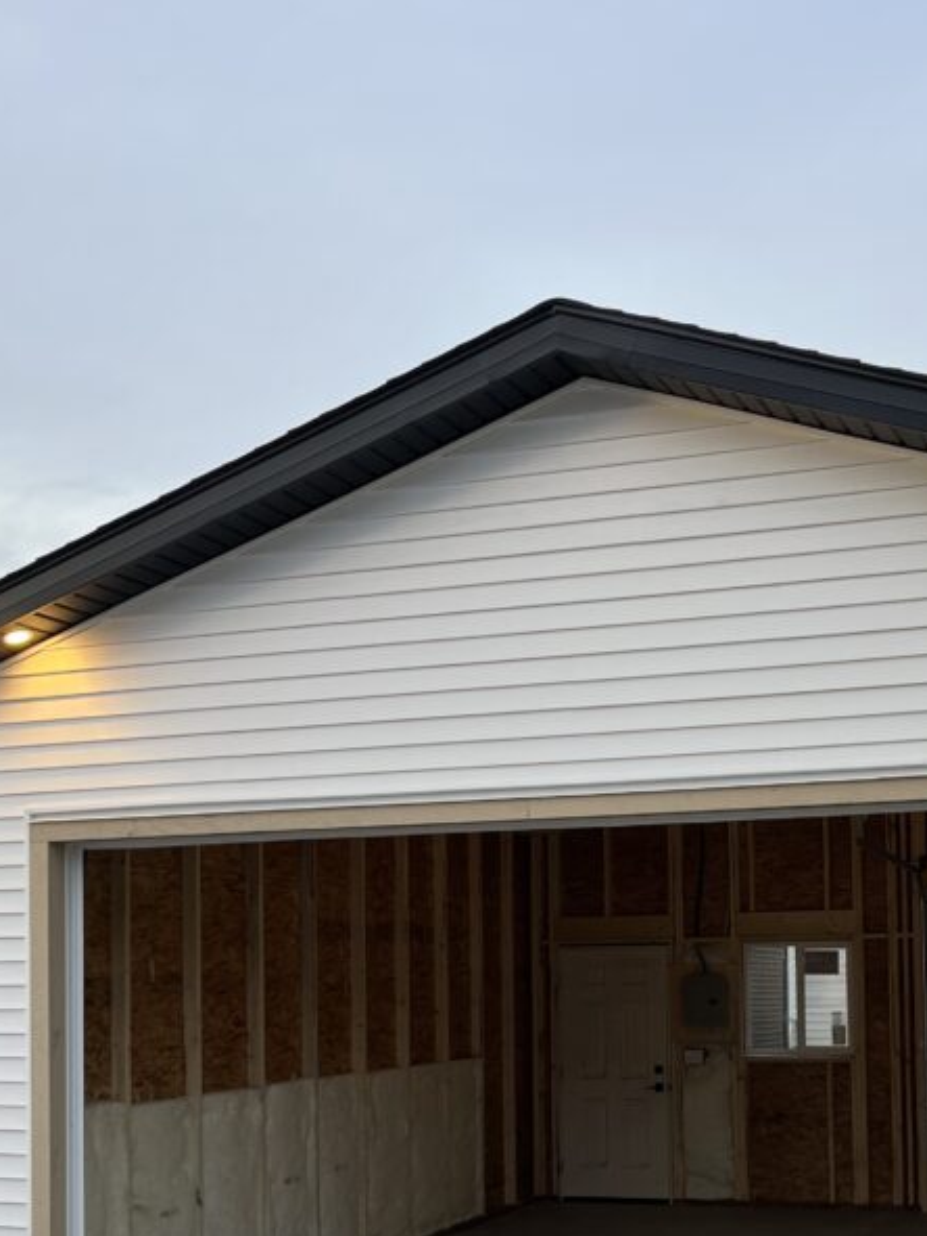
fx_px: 1607
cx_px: 689
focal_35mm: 45
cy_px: 927
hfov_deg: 31.6
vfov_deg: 40.9
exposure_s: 1/120
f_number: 1.6
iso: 40
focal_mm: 5.1
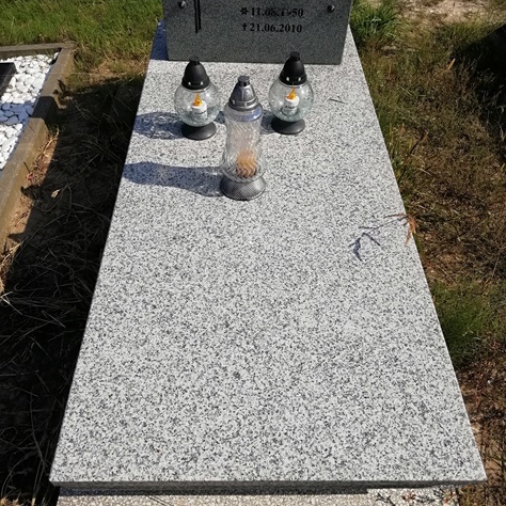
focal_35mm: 31
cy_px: 226
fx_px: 513
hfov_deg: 52.5
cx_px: 251
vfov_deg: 52.4
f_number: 2.2
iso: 50
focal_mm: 3.21
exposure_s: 1/1931
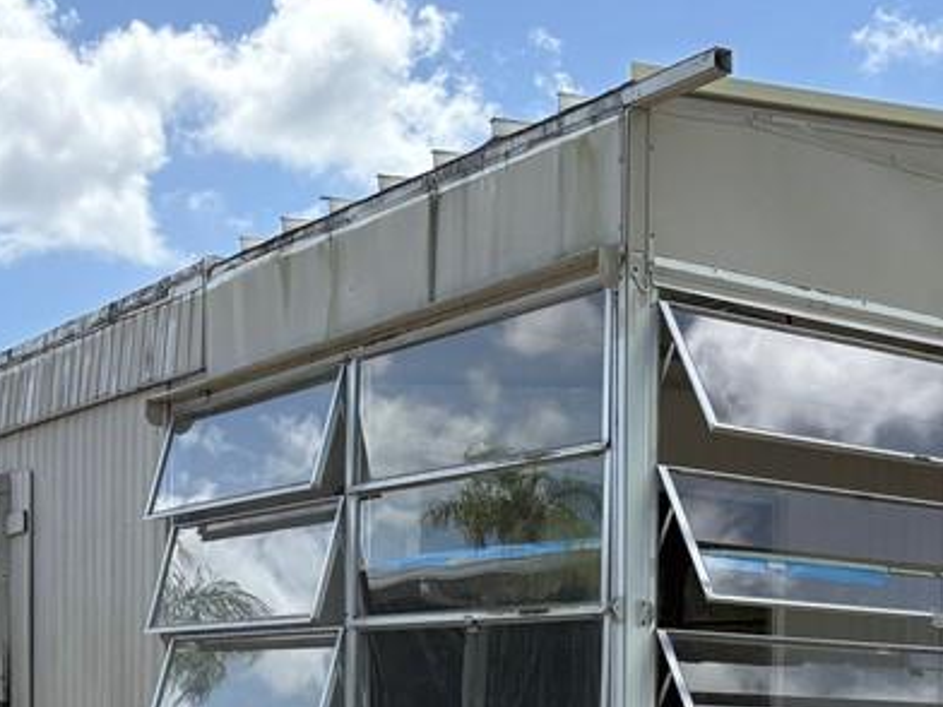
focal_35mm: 68
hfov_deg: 28.0
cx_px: 753
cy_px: 789
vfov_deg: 20.5
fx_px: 1852
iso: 64
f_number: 1.6
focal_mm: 5.96
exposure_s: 1/2985
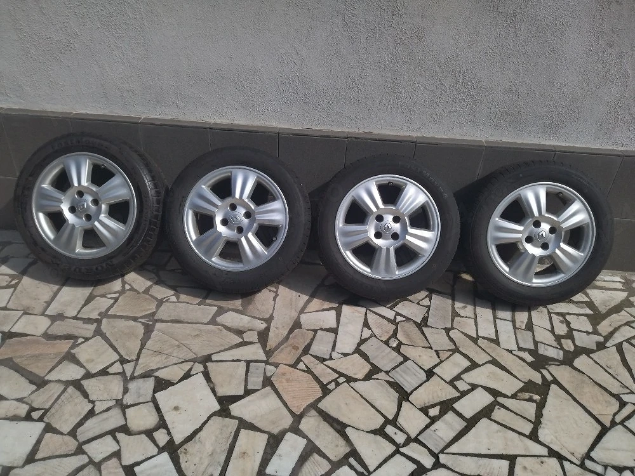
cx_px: 318
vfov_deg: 51.4
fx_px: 495
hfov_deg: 65.3
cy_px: 238
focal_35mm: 27
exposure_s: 1/10000
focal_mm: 4.74
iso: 101
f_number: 1.79
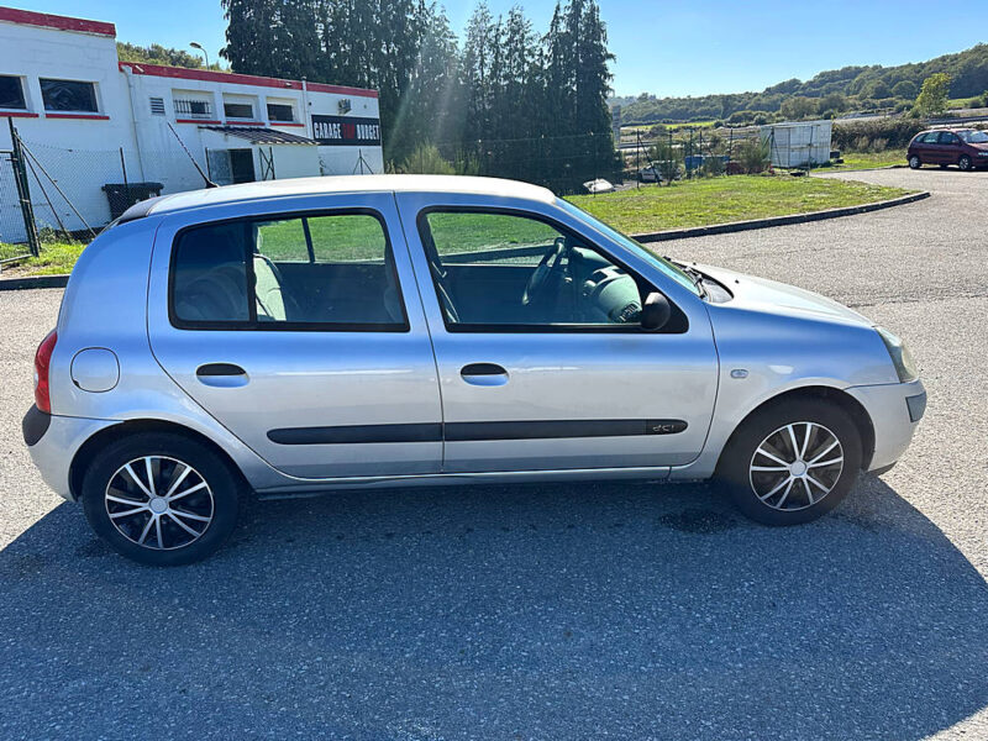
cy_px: 370
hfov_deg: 71.6
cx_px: 494
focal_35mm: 24
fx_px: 685
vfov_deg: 56.8
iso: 80
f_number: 1.78
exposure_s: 1/2203
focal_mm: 6.86
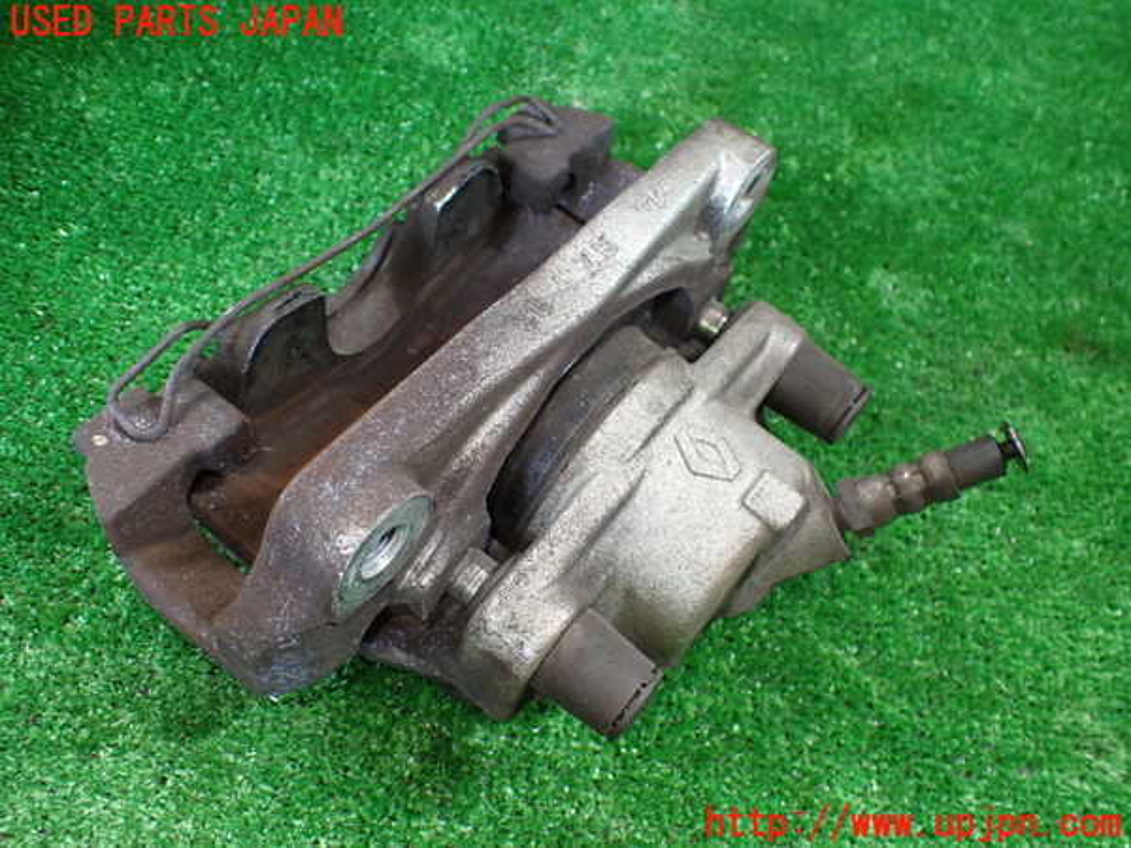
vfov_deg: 46.8
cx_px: 566
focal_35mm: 30
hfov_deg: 60.0
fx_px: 980
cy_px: 424
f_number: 2.3
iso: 800
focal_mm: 5.4
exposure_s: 1/125
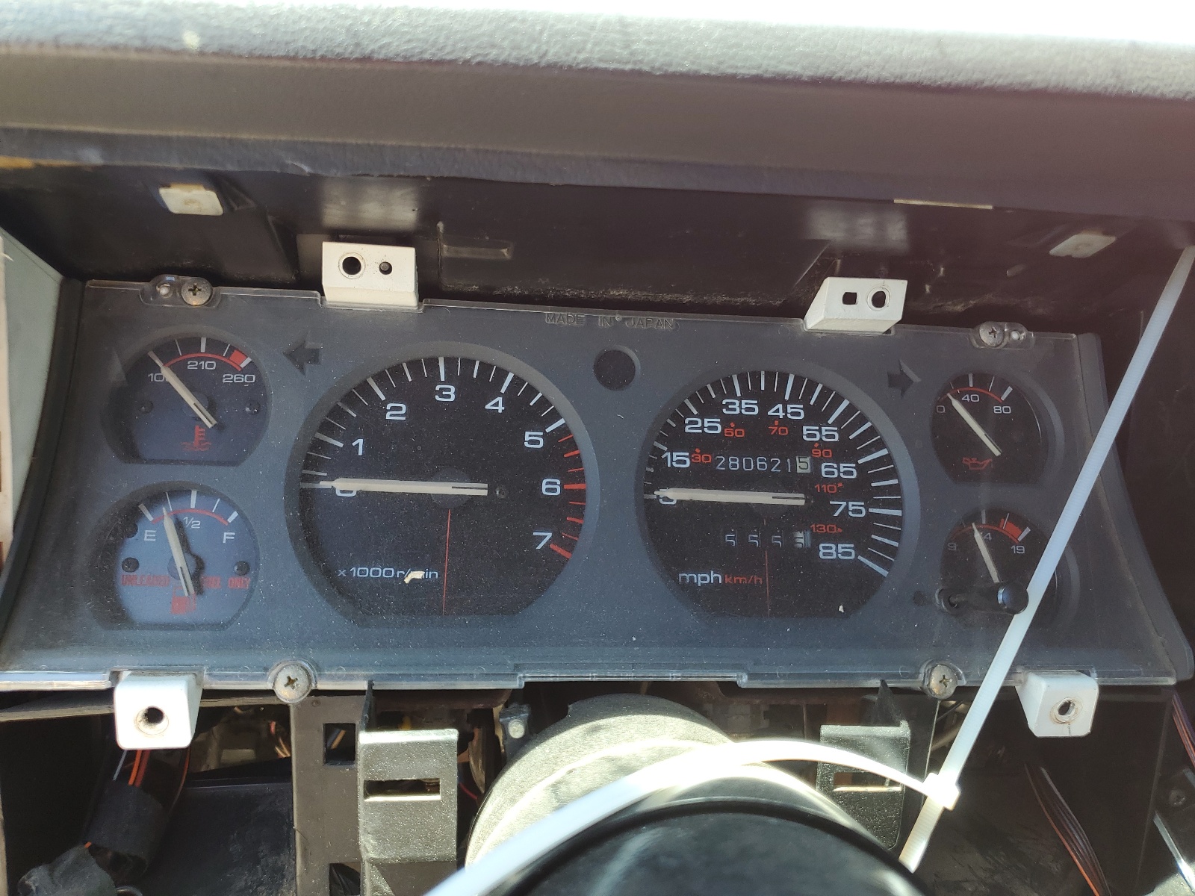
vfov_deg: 53.1
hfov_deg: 67.3
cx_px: 598
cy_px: 448
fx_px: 898
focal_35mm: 26
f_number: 1.5
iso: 50
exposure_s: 1/156
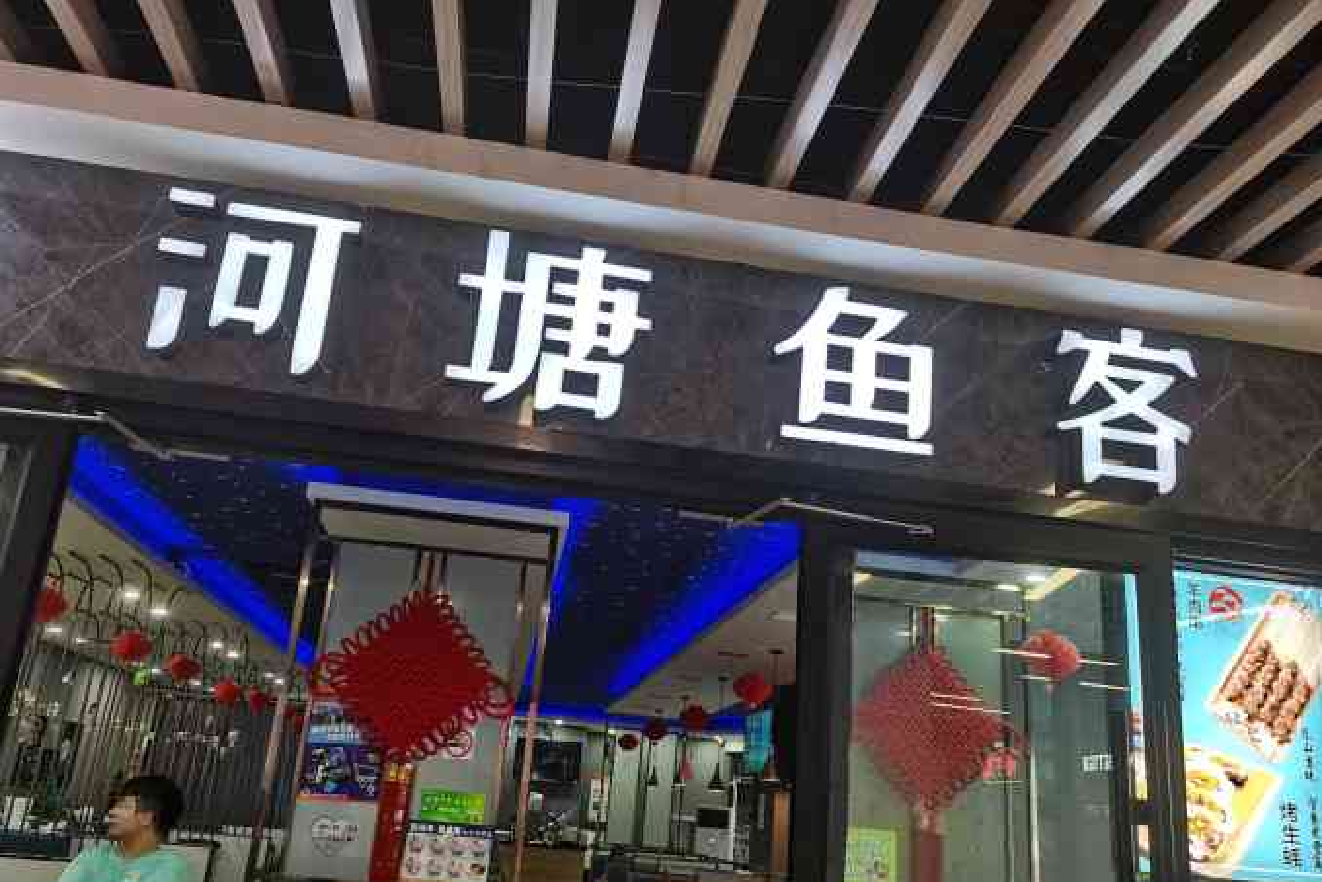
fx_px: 1065
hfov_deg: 63.7
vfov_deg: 44.9
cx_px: 667
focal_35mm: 29
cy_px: 479
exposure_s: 1/100
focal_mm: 4.94
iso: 200
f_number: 1.9
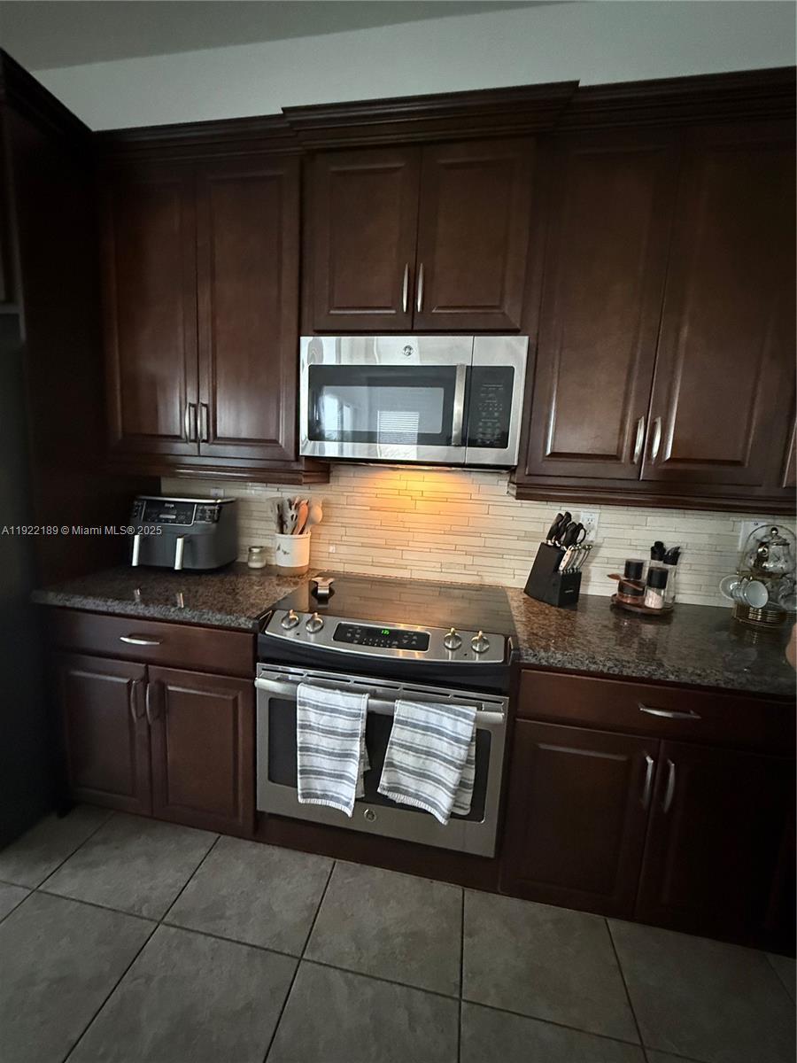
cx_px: 398
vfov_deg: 102.1
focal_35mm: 14
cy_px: 532
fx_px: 430
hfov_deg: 85.7
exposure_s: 1/60
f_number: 2.2
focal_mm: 2.22
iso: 1000
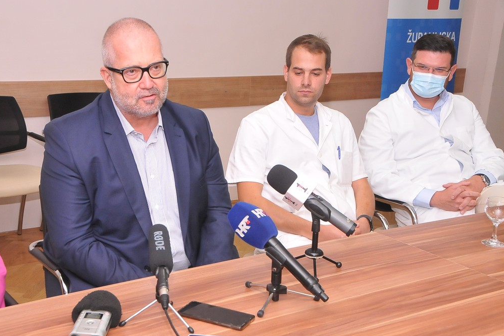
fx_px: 749
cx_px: 247
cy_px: 167
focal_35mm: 54
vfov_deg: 25.3
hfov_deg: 37.2
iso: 2000
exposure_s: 1/60
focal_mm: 35
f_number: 9
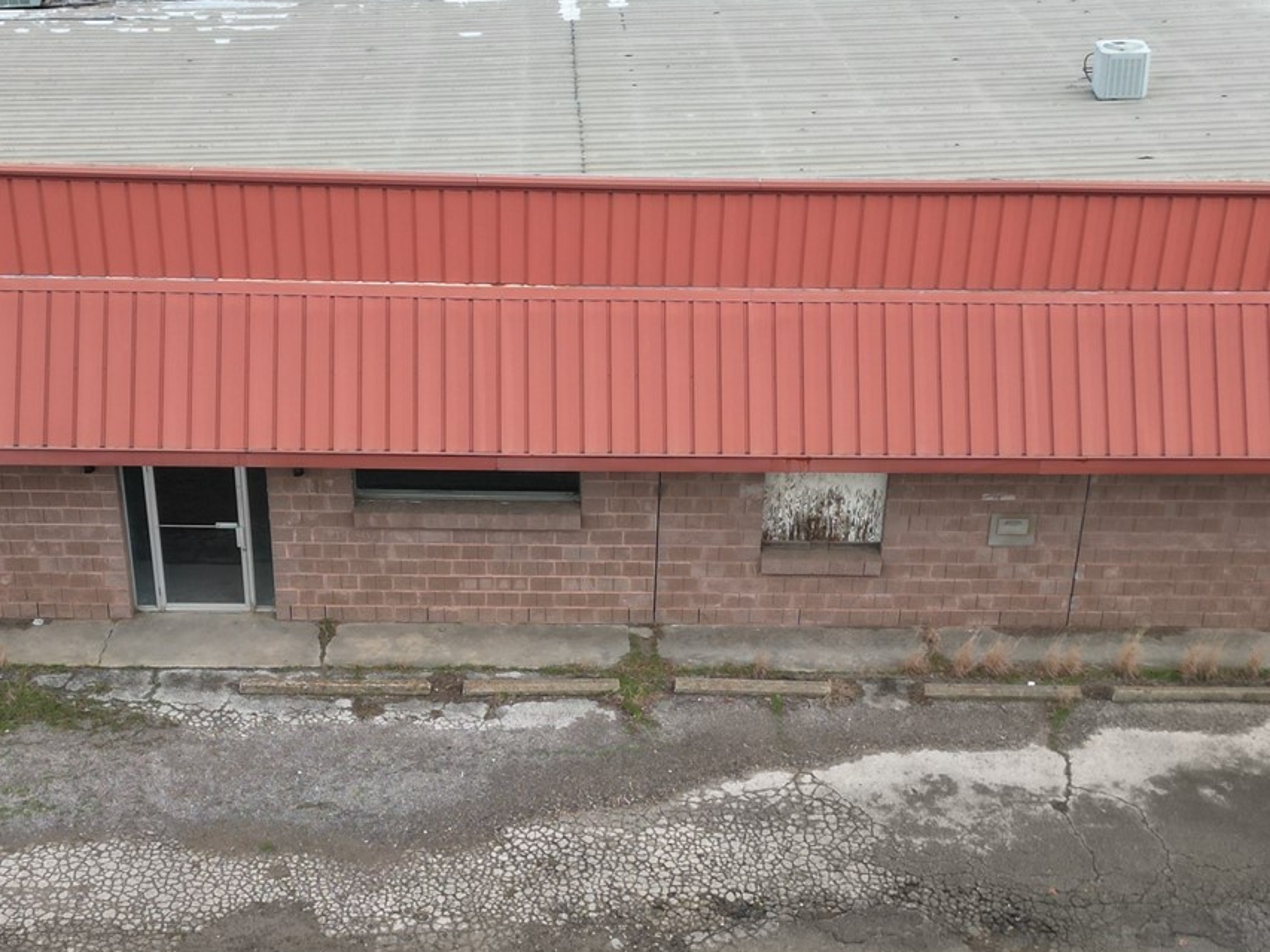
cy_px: 662
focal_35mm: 54
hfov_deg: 35.5
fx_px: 1981
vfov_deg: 26.8
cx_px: 604
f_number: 1.7
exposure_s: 1/500
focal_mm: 6.72
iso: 100
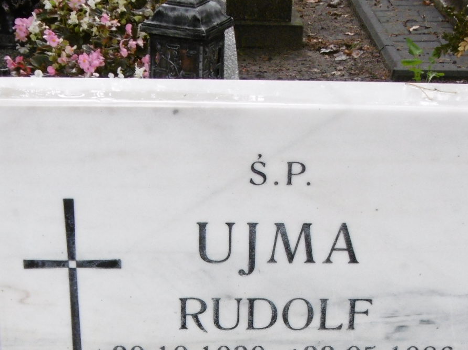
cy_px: 375
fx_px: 1338
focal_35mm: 99
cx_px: 277
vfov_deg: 14.6
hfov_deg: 19.8
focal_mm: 7.7
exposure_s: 1/60
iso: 200
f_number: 3.8
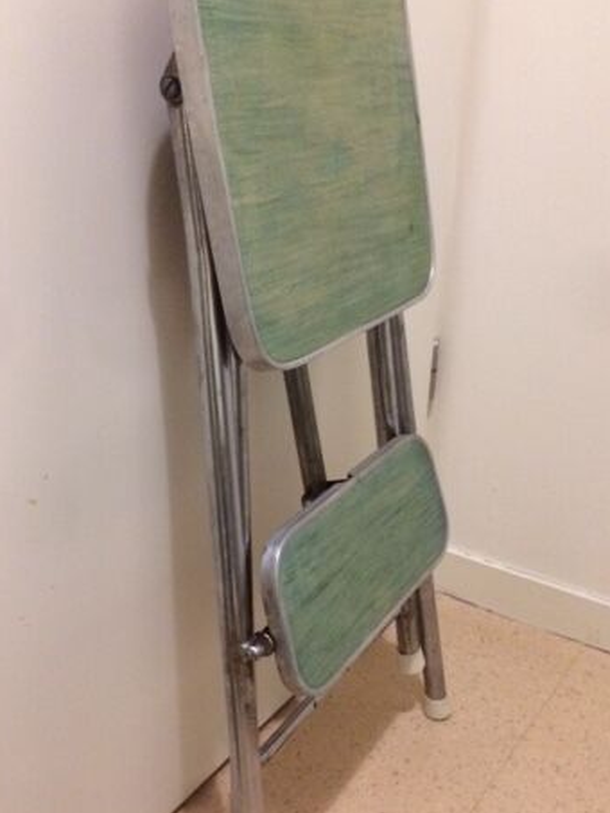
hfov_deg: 35.2
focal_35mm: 41
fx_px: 963
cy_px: 454
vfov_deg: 45.7
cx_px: 298
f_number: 2.2
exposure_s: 1/17
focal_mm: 4.15
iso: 320
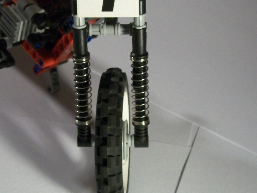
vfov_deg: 15.8
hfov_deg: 21.1
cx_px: 109
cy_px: 56
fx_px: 690
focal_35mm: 93
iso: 160
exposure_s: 1/15
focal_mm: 8.8
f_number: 3.6
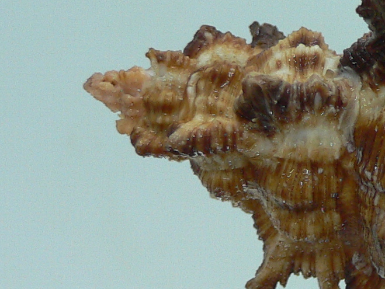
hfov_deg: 17.0
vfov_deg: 13.7
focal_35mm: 107
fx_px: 1191
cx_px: 542
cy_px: 247
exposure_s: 1/60
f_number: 2.8
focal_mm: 4.6
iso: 100
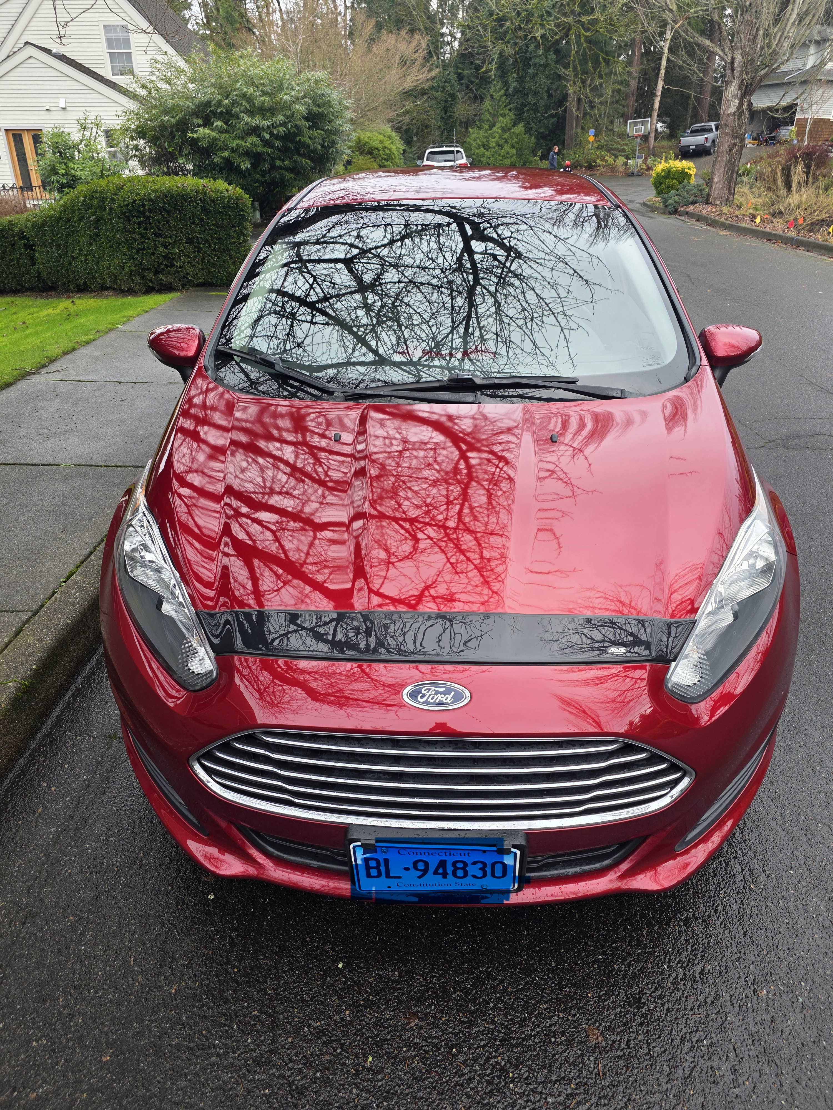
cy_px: 555
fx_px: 738
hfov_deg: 58.9
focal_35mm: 23
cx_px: 416
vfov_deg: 73.9
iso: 50
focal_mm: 6.3
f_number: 1.7
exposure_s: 1/182
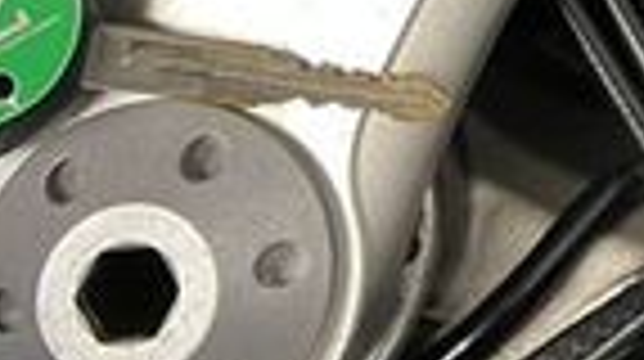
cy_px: -540
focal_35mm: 127
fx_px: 2166
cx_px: 1045
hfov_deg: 15.3
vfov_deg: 8.6
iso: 160
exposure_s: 1/50
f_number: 1.6
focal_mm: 5.1
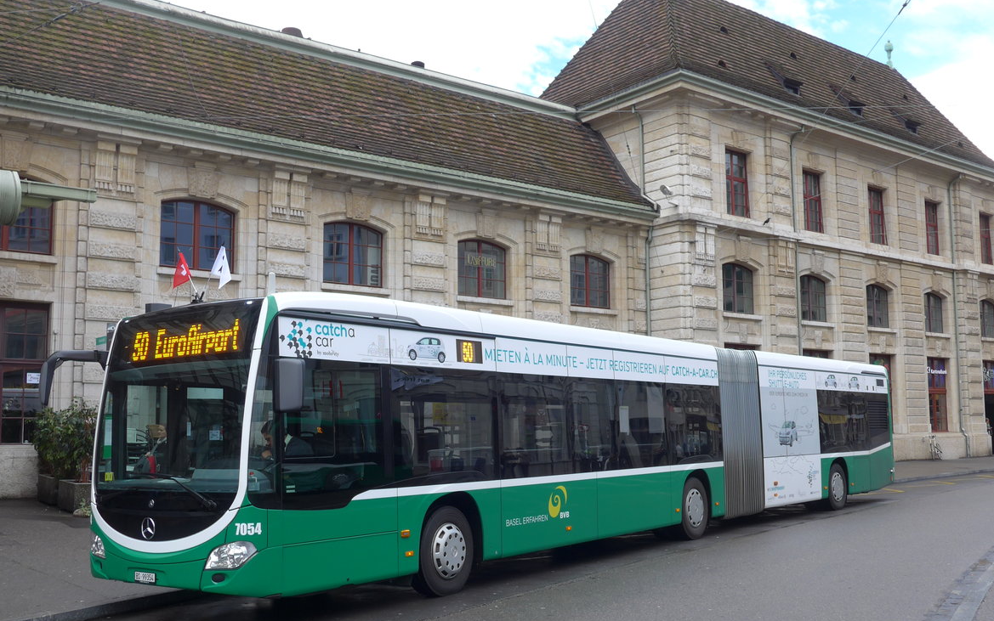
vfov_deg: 34.4
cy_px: 347
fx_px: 1002
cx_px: 497
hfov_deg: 52.7
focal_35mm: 37
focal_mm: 7
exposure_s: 1/250
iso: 80
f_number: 2.8
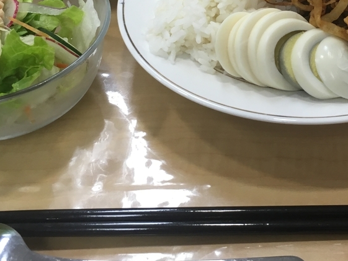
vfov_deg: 23.5
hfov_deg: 30.7
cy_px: 72
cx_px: 257
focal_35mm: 62
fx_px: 623
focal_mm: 4.15
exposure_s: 1/30
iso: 64
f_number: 2.2
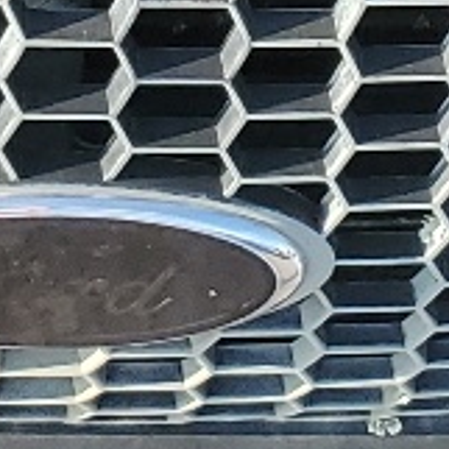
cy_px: -1171
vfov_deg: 6.5
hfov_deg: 7.6
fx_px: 3346
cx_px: -81
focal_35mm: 228
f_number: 1.5
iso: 50
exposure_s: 1/667
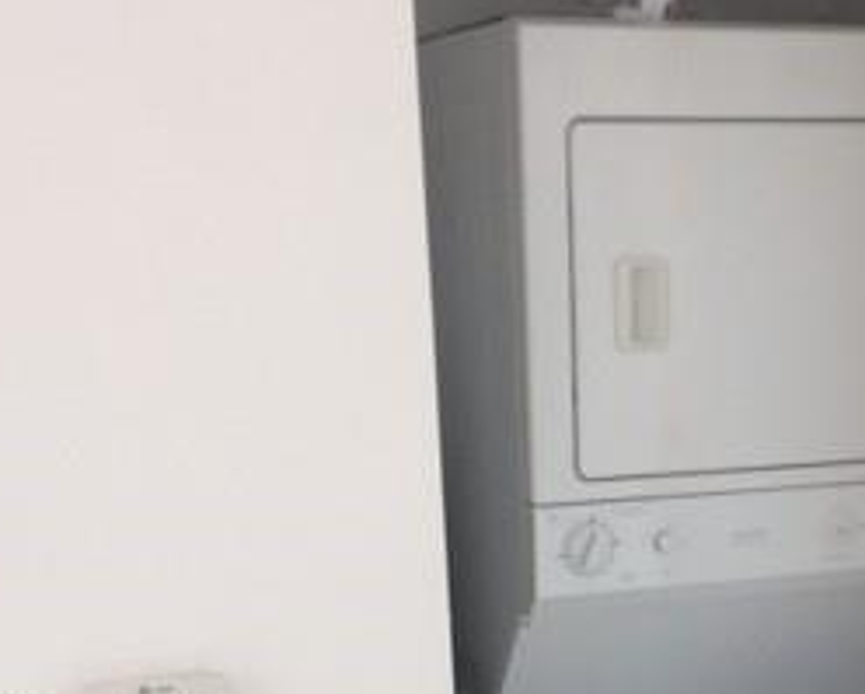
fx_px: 1871
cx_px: 670
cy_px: 718
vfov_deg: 20.3
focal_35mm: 73
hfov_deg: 25.7
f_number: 2.2
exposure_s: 1/30
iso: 80
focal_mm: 4.15
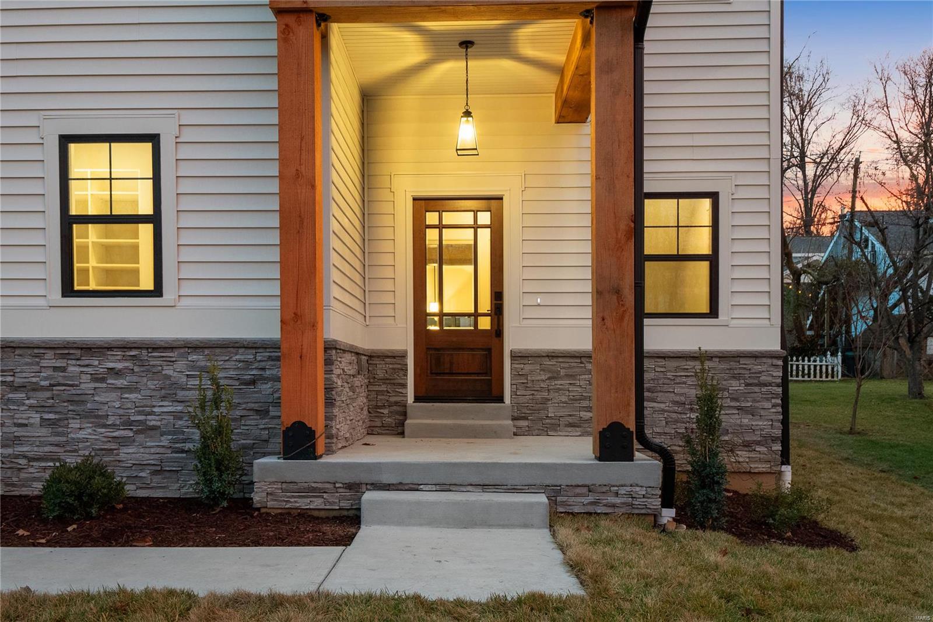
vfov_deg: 36.9
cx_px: 466
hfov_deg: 53.1
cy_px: 311
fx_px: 933
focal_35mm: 36
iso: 400
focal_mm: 18
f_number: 6.3
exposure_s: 1/6
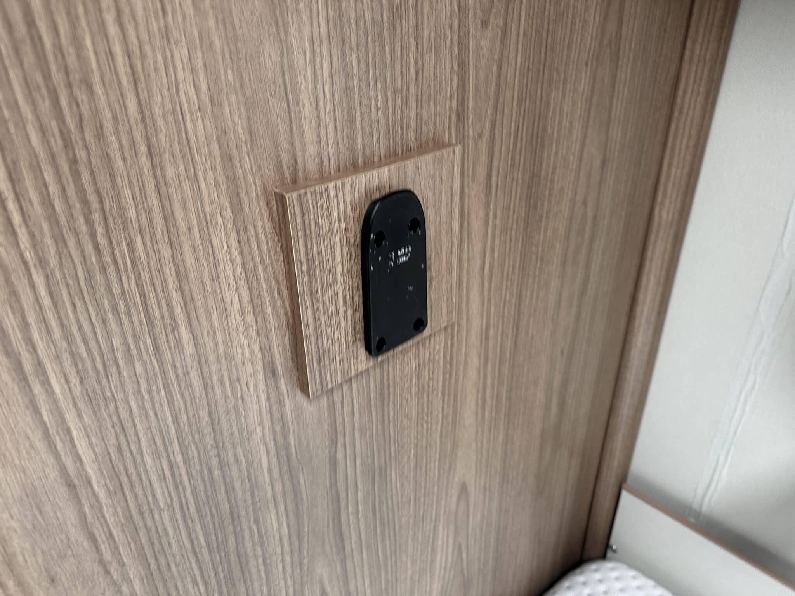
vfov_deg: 56.8
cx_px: 398
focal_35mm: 24
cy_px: 298
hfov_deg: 71.6
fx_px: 551
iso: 250
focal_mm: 6.86
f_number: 1.78
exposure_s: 1/60
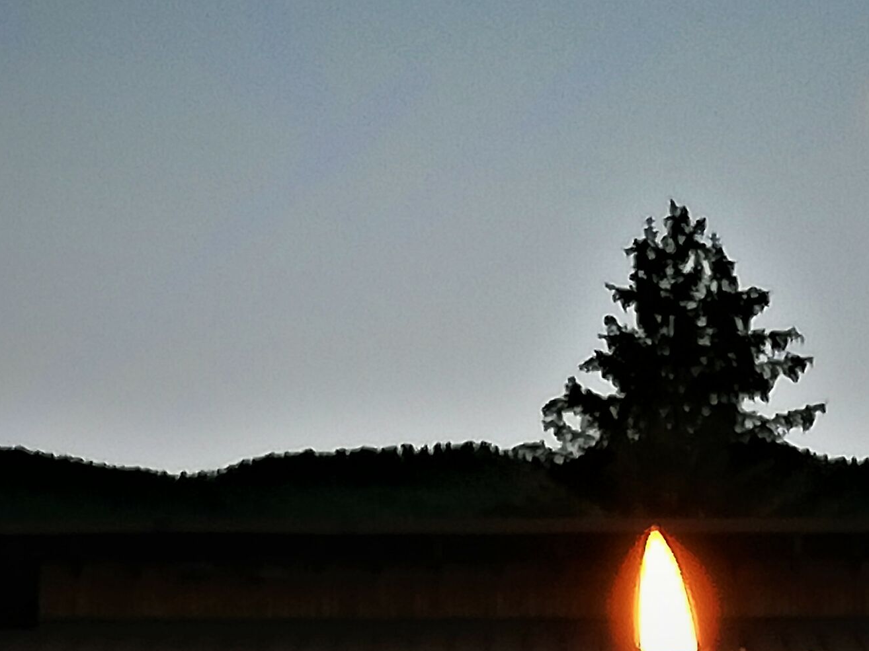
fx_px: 4769
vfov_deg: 7.8
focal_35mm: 190
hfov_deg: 10.4
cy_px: 372
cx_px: 622
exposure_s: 1/50
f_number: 2.2
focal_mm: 3.81
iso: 160
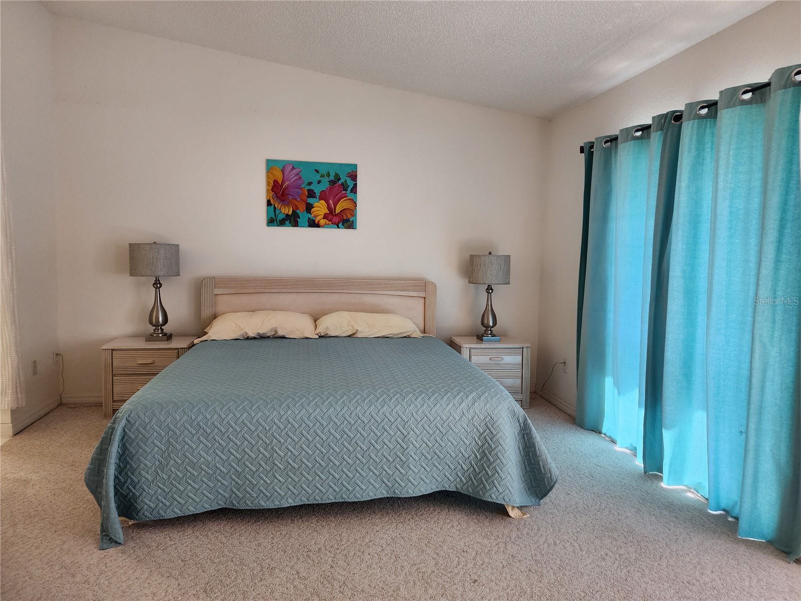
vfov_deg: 58.9
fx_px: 532
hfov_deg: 73.9
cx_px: 400
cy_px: 300
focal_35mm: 23
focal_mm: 6.4
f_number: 1.8
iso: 250
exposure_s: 1/120
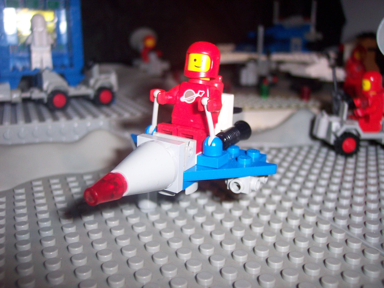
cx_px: 192
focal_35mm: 38
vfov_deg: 37.7
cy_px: 144
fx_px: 421
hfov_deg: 49.0
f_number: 2.8
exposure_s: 1/30
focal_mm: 8
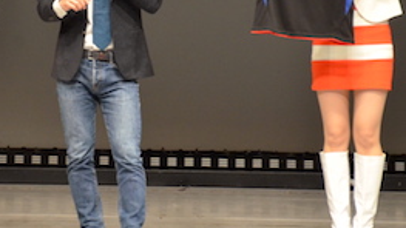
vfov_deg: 1.7
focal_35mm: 727
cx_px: 119
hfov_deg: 3.0
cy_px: 42
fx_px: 7827
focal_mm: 270
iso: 2500
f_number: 6.3
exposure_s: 1/100
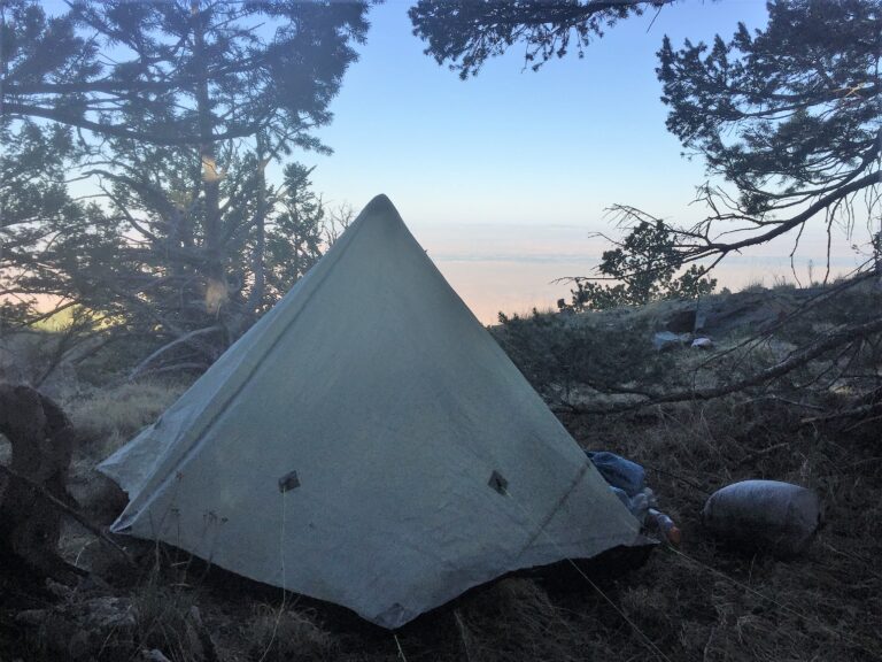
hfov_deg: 61.7
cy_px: 331
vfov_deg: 48.2
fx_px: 739
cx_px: 441
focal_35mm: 29
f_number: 2.2
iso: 32
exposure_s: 1/989
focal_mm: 4.15
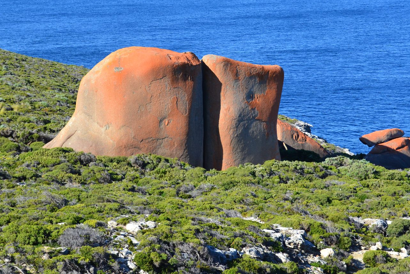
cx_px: 192
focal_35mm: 119
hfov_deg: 17.2
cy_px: 128
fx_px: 1352
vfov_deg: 11.5
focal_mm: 55
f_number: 10
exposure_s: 1/320
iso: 400
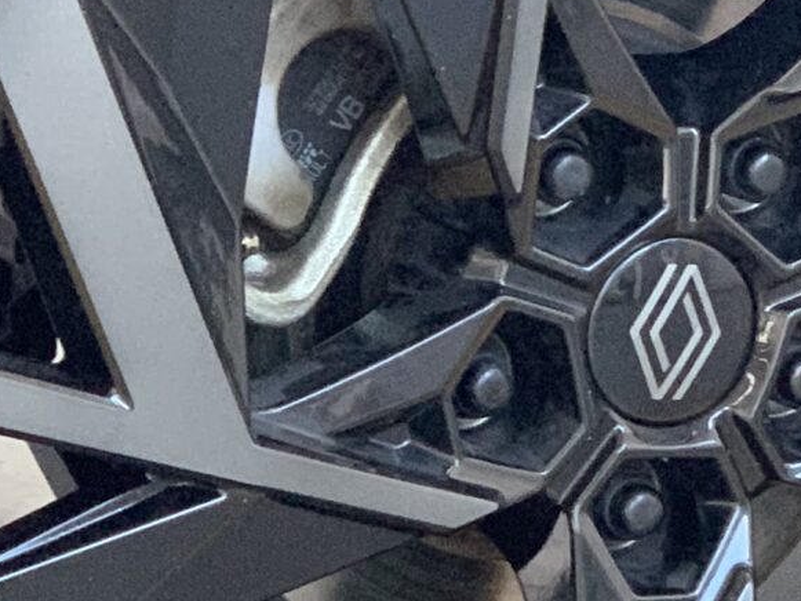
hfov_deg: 8.6
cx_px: 808
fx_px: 5300
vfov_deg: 6.5
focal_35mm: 229
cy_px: 117
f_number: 2.4
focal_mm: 6
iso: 500
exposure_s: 1/60
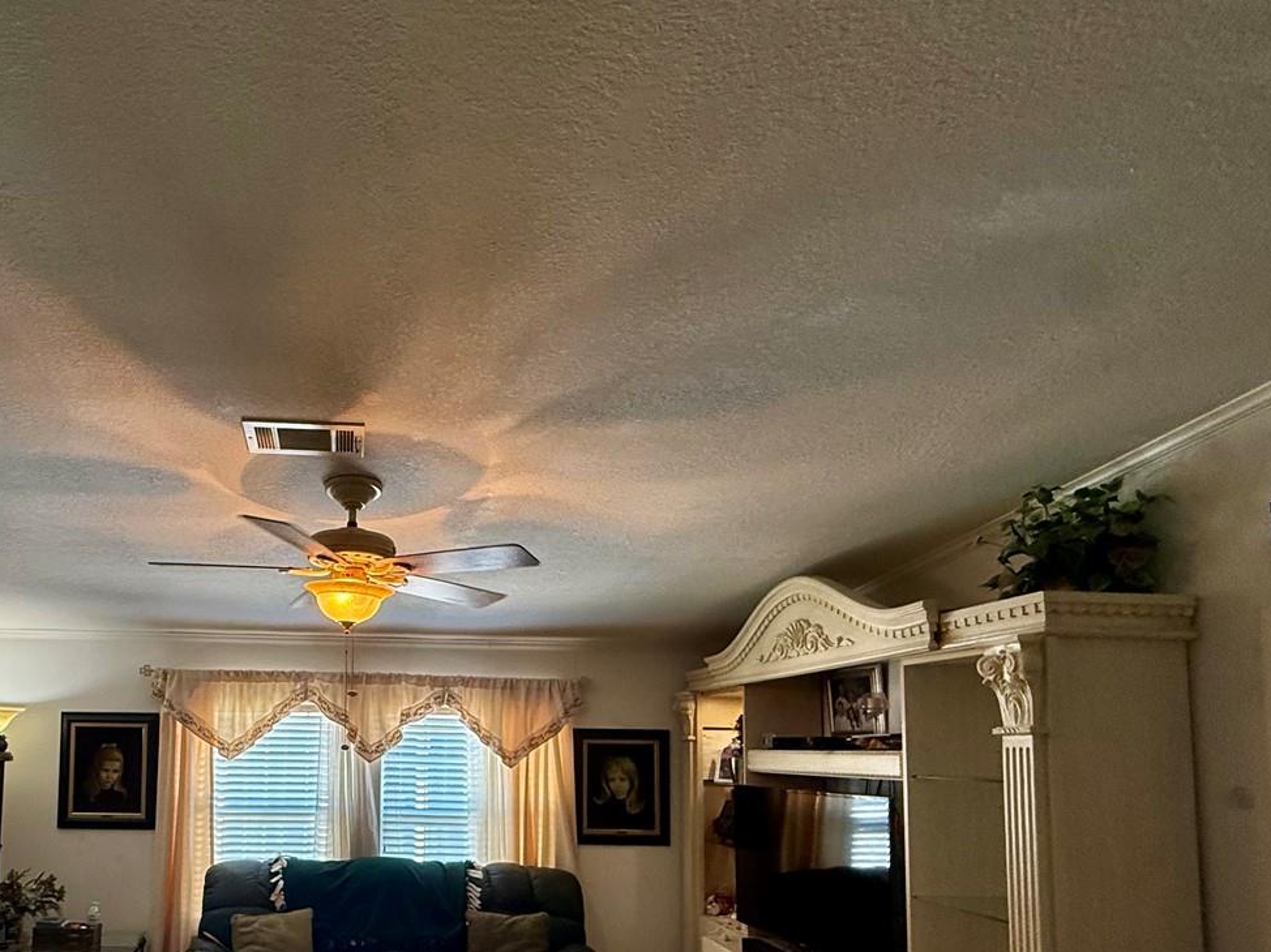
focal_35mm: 23
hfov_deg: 70.6
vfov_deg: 56.7
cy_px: 679
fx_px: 844
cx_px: 372
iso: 200
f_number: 2.2
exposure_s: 1/120
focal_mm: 2.22
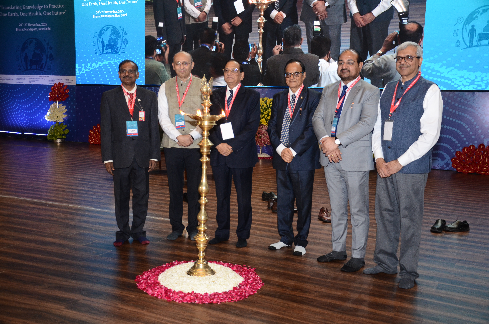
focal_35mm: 39
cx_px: 244
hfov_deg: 49.6
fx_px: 529
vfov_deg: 34.1
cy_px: 162
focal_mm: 26
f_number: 4
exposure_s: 1/125
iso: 1000
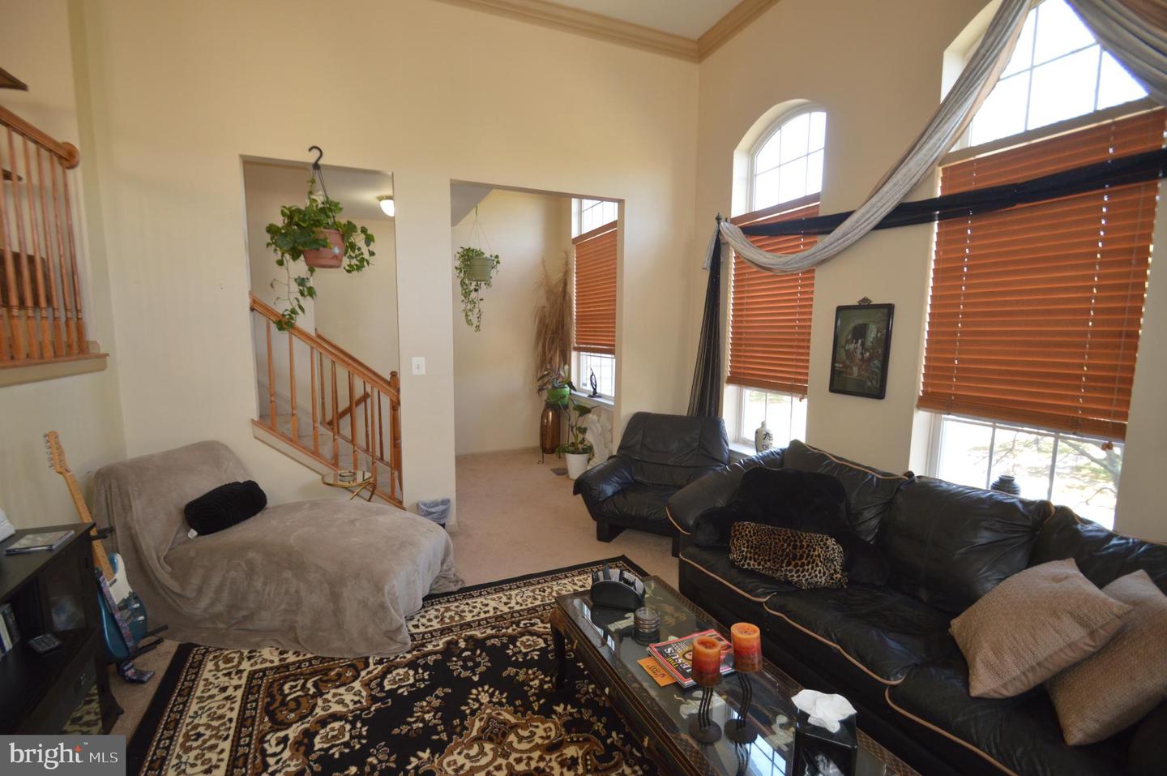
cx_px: 584
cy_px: 388
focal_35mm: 15
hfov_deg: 100.4
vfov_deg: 77.2
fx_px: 486
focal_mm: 10
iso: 400
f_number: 4
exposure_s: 1/60
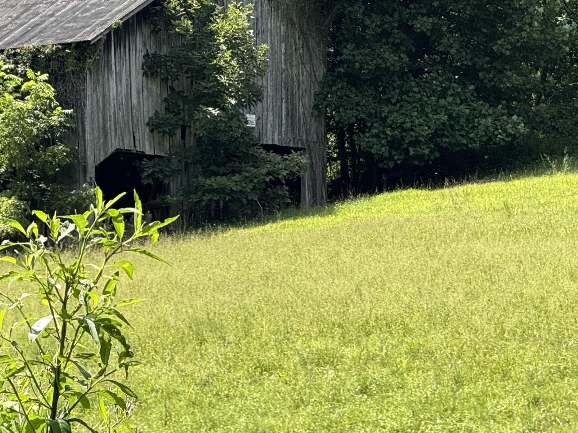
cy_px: -9
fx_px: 4609
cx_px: 279
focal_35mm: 276
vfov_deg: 5.4
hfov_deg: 7.2
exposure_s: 1/576
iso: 64
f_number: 2.8
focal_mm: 15.66
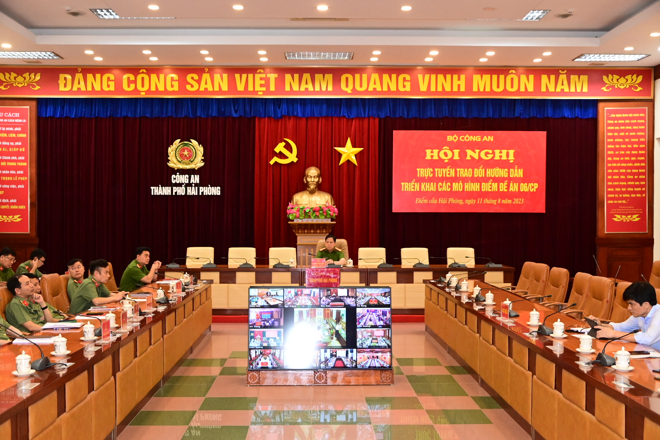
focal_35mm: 42
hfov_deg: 46.4
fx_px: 770
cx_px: 330
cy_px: 220
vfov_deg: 31.9
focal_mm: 28
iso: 3200
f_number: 4
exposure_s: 1/200
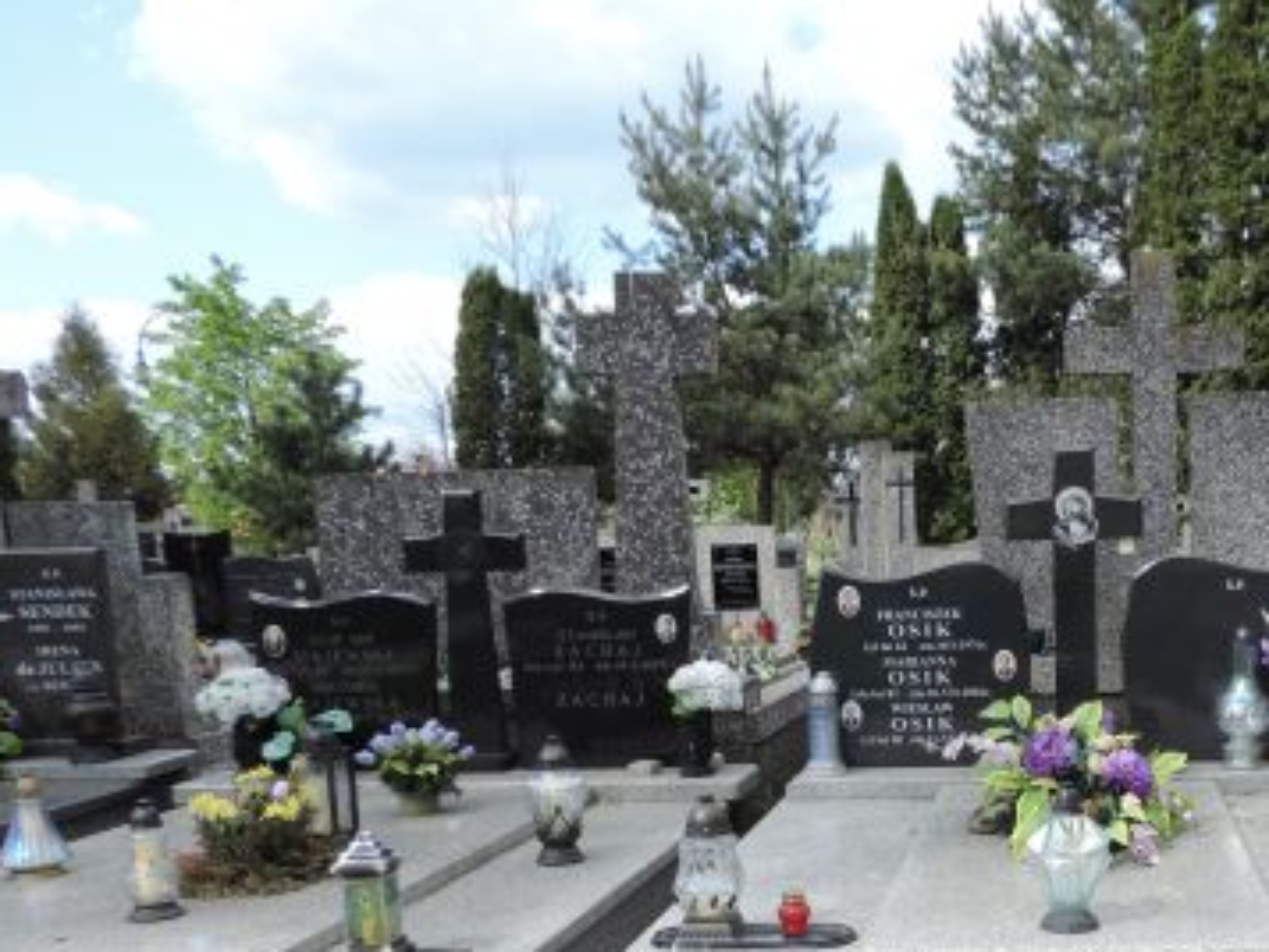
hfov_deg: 42.2
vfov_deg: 32.7
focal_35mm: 43
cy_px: 764
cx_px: 988
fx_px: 1577
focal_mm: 4.3
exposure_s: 1/500
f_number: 3
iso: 80
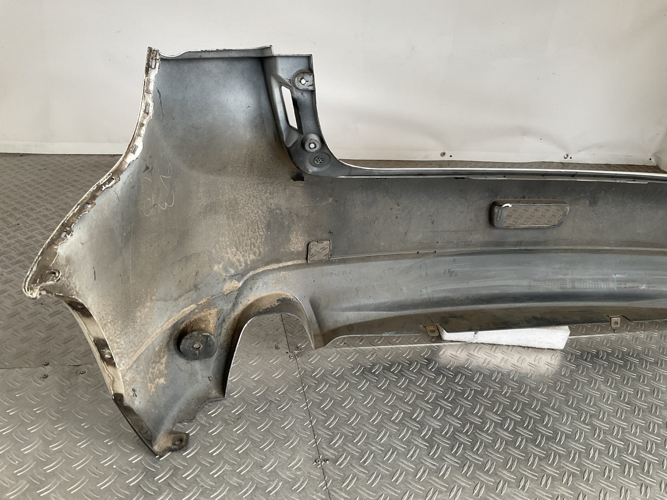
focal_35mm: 29
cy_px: 250
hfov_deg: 61.7
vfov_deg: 48.2
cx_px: 334
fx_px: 559
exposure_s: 1/60
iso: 40
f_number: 1.8
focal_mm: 3
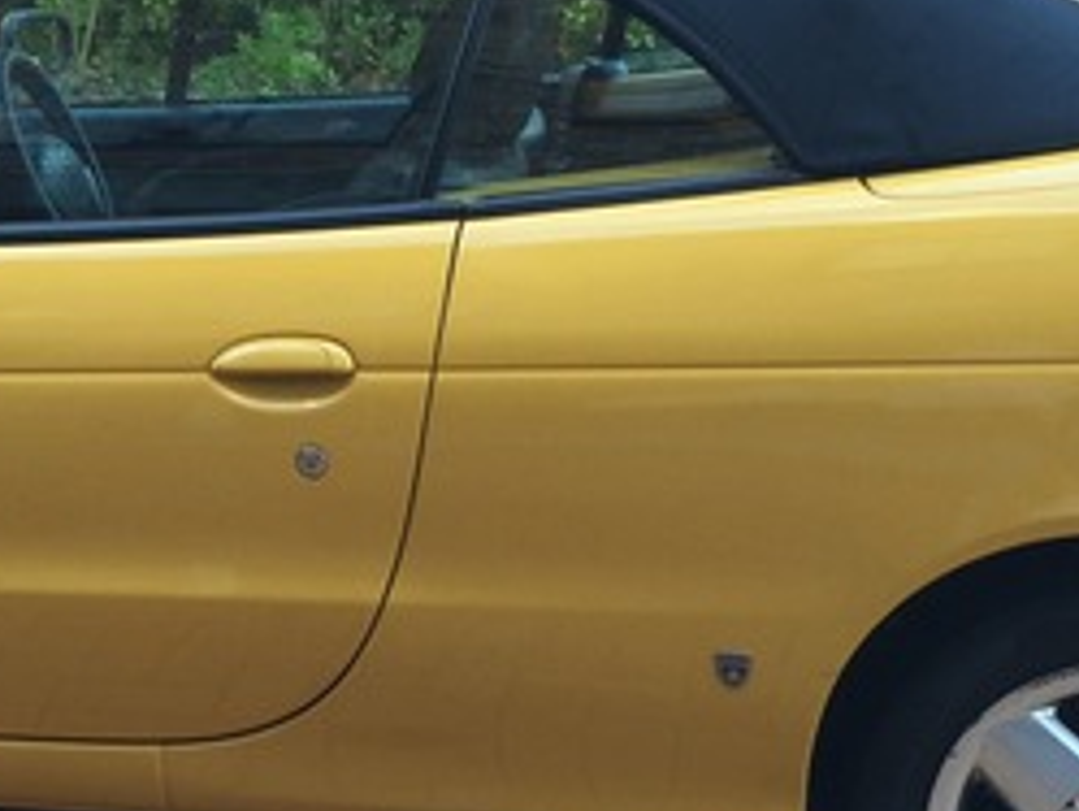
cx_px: 282
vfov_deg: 15.9
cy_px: 507
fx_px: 2900
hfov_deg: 20.9
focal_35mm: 93
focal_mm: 4.15
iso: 40
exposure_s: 1/50
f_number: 2.2
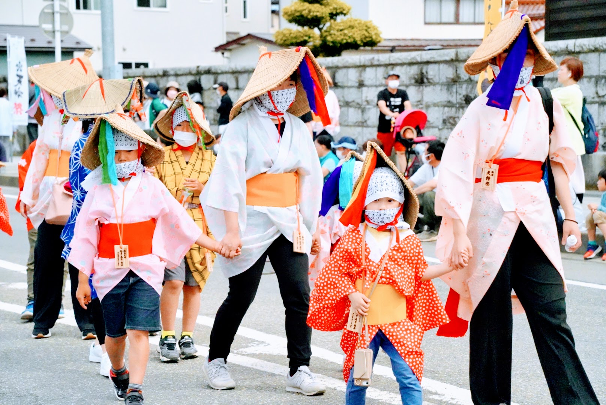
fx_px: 1701
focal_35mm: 101
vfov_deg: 13.6
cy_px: 202
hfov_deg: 20.2
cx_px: 303
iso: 16000
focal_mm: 101
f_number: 8
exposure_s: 1/1000
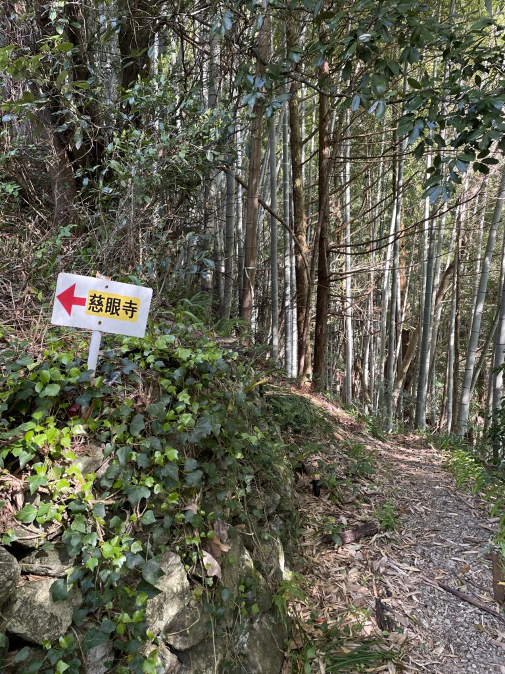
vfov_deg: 67.3
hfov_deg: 53.1
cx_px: 252
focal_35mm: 26
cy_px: 337
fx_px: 506
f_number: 1.6
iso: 100
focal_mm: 4.2
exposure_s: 1/121
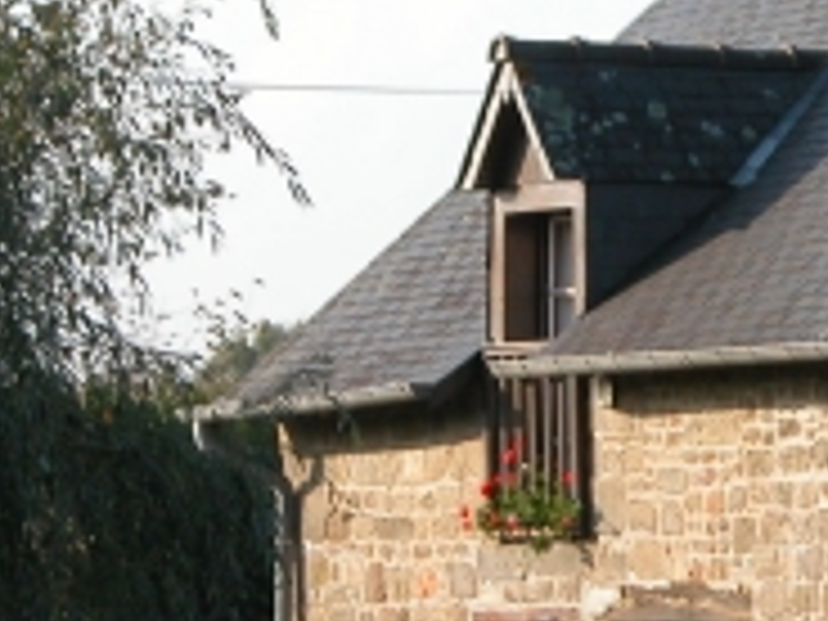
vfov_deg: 3.4
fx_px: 10309
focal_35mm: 431
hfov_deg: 4.6
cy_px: 508
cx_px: 1107
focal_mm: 29.5
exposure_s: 1/229
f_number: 4.7
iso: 100
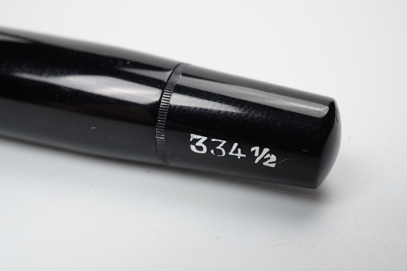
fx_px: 509
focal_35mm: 45
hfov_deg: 43.6
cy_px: 136
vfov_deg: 29.9
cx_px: 204
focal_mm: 30
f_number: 22
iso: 640
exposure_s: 1/100
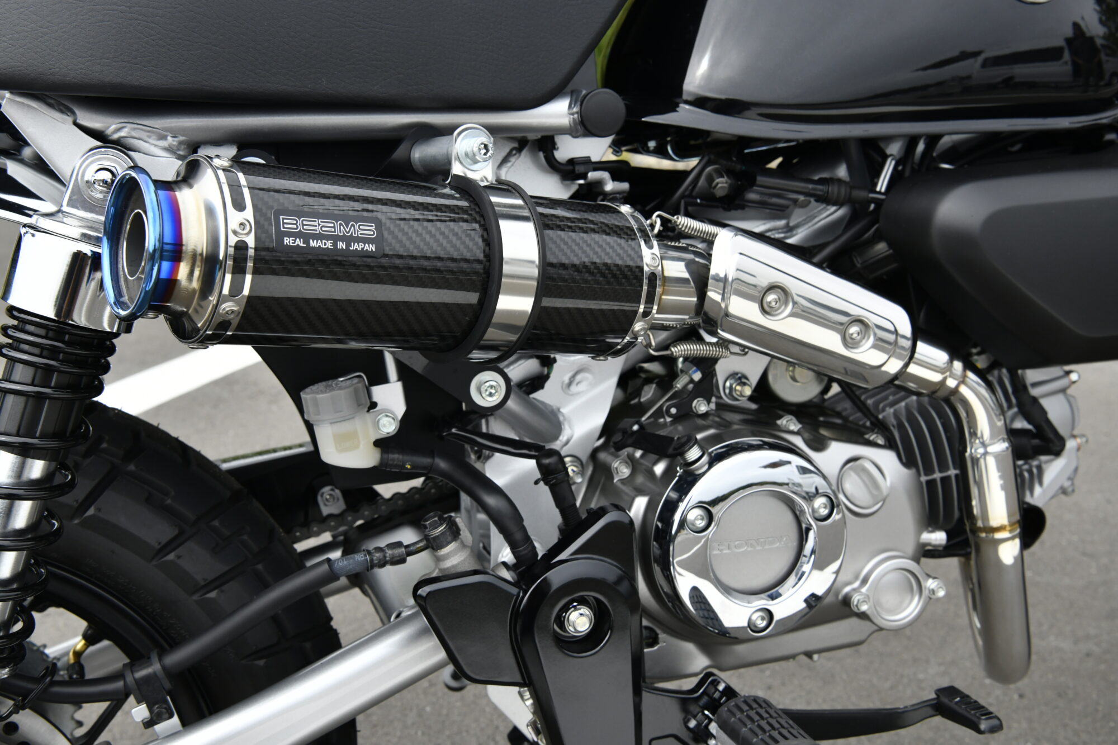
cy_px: 372
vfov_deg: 30.5
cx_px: 559
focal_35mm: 44
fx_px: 1366
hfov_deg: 44.5
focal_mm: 44
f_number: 10
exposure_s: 1/800
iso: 800
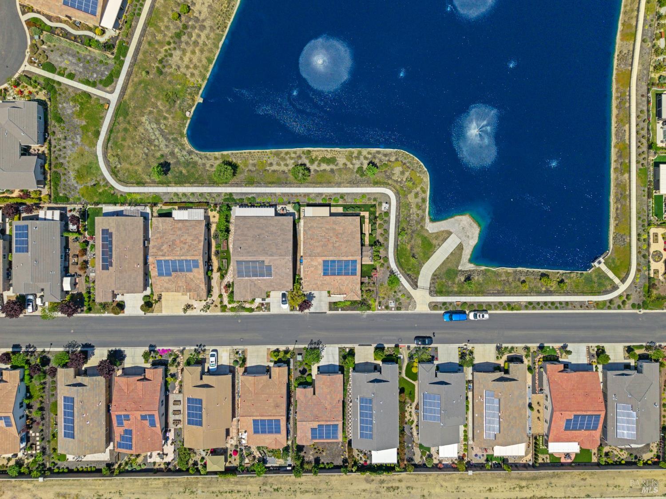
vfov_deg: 56.8
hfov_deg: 71.6
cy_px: 250
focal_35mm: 24
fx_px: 462
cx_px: 333
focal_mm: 8.67
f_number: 1.8
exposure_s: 1/125
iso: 140
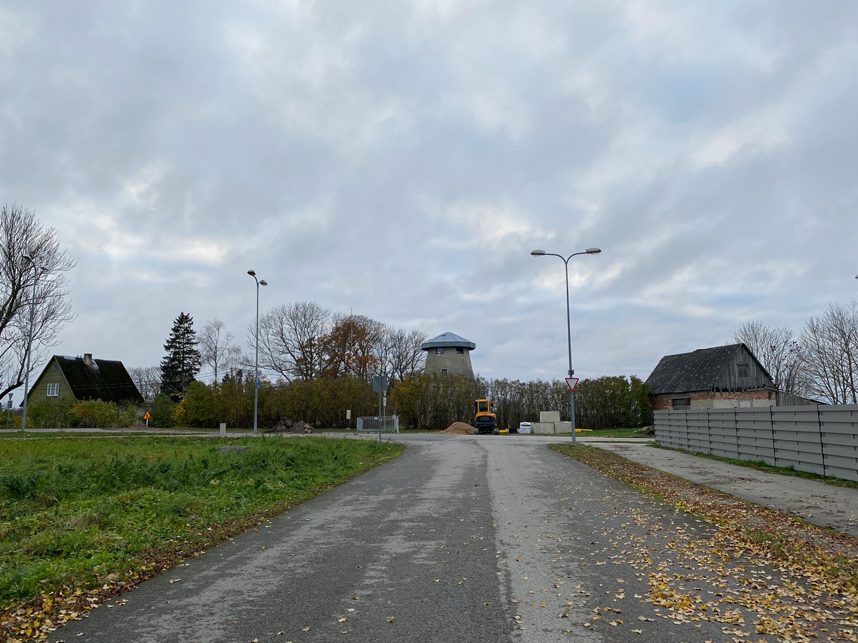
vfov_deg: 53.1
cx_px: 429
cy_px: 322
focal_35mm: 26
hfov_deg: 67.3
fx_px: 644
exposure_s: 1/287
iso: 32
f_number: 1.8
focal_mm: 4.25
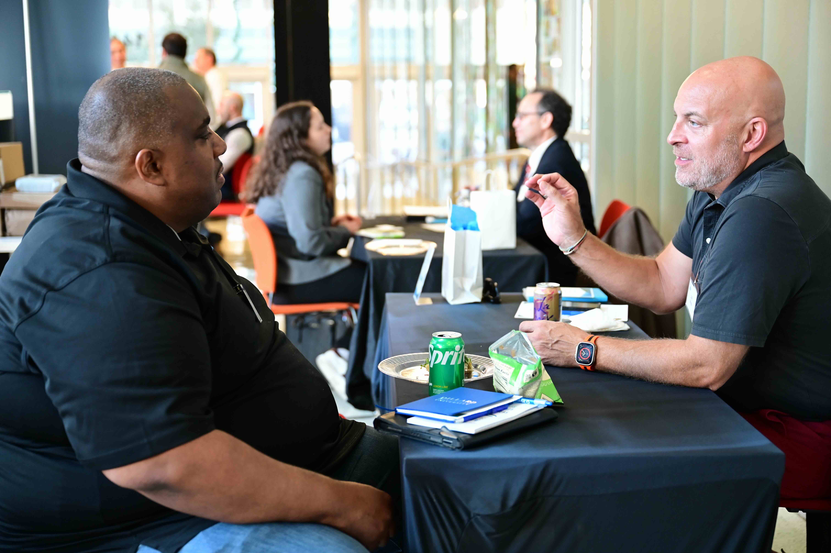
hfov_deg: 39.6
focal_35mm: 50
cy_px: 276
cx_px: 416
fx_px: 1153
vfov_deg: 27.0
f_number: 2.8
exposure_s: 1/125
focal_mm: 50
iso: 1600
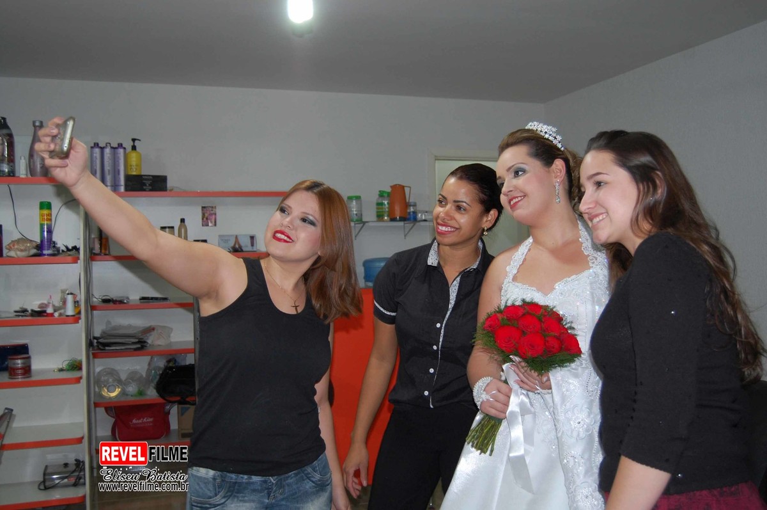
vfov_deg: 38.3
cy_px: 255
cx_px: 384
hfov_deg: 55.2
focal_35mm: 34
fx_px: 734
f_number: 3.8
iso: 400
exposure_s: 1/60
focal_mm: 23
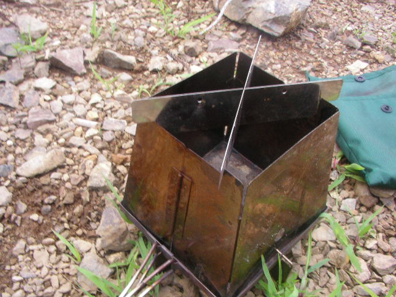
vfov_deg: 38.7
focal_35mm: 37
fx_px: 423
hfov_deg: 50.1
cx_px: 198
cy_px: 148
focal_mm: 5.7
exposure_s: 1/25
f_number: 2.8
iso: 100
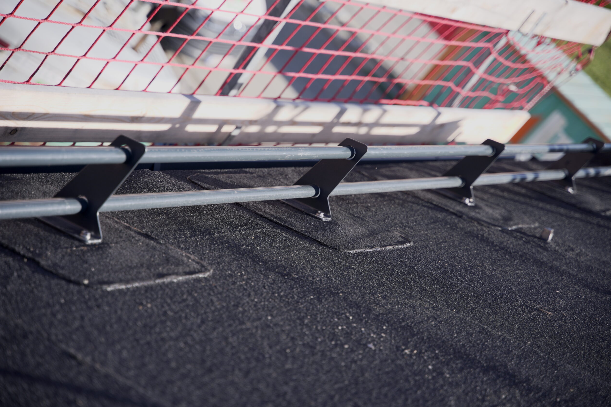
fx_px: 1290
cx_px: 303
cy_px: 204
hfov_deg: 26.6
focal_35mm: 76
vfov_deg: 18.0
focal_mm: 75
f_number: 3.5
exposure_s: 1/1000
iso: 200
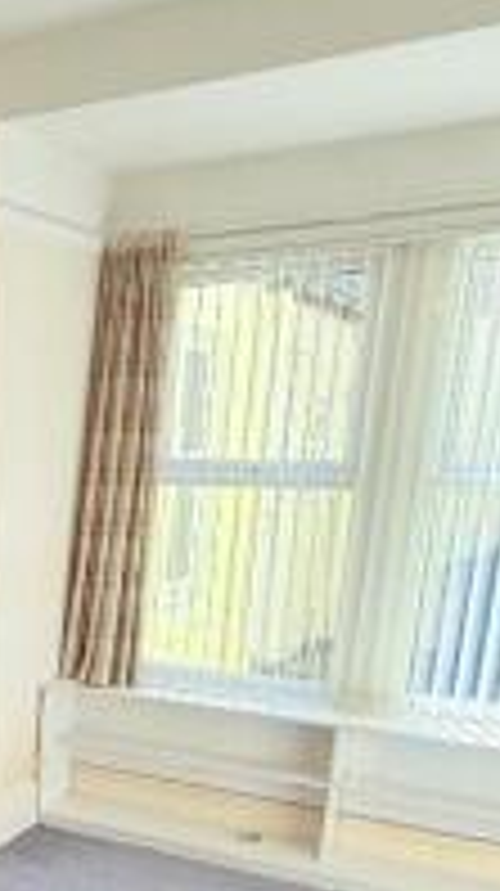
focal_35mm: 45
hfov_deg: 23.3
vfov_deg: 43.2
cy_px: 727
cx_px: -155
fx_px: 1063
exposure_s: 1/162
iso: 50
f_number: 2.2
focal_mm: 2.22
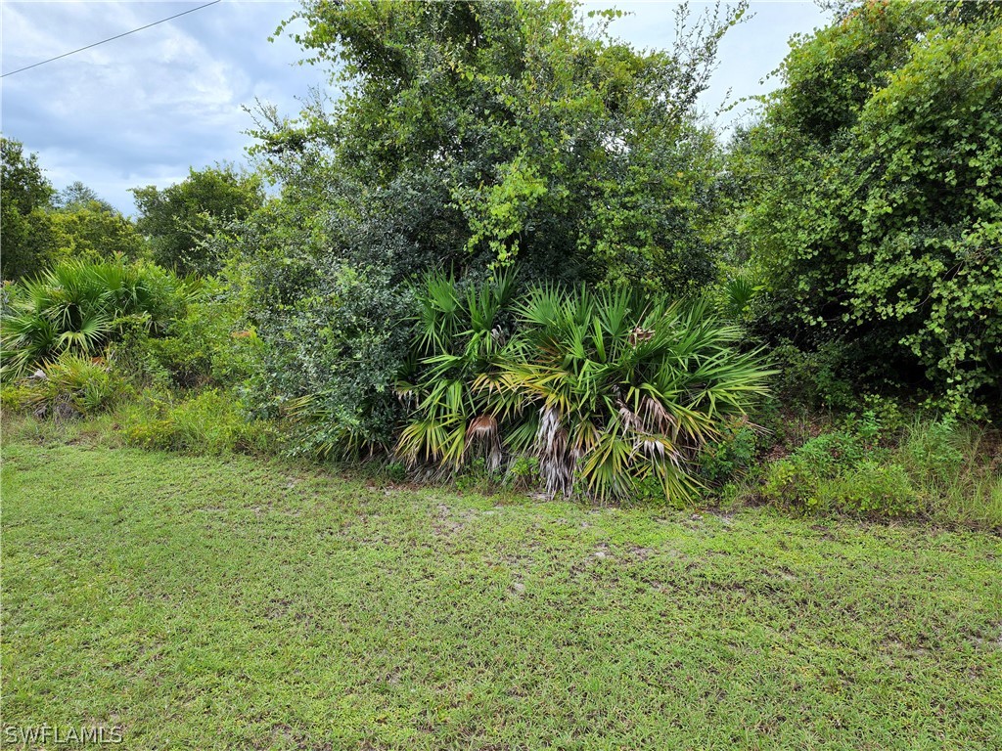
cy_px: 376
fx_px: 666
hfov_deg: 73.9
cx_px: 501
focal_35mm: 23
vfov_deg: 58.9
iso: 12
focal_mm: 6.4
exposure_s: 1/452
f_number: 1.8
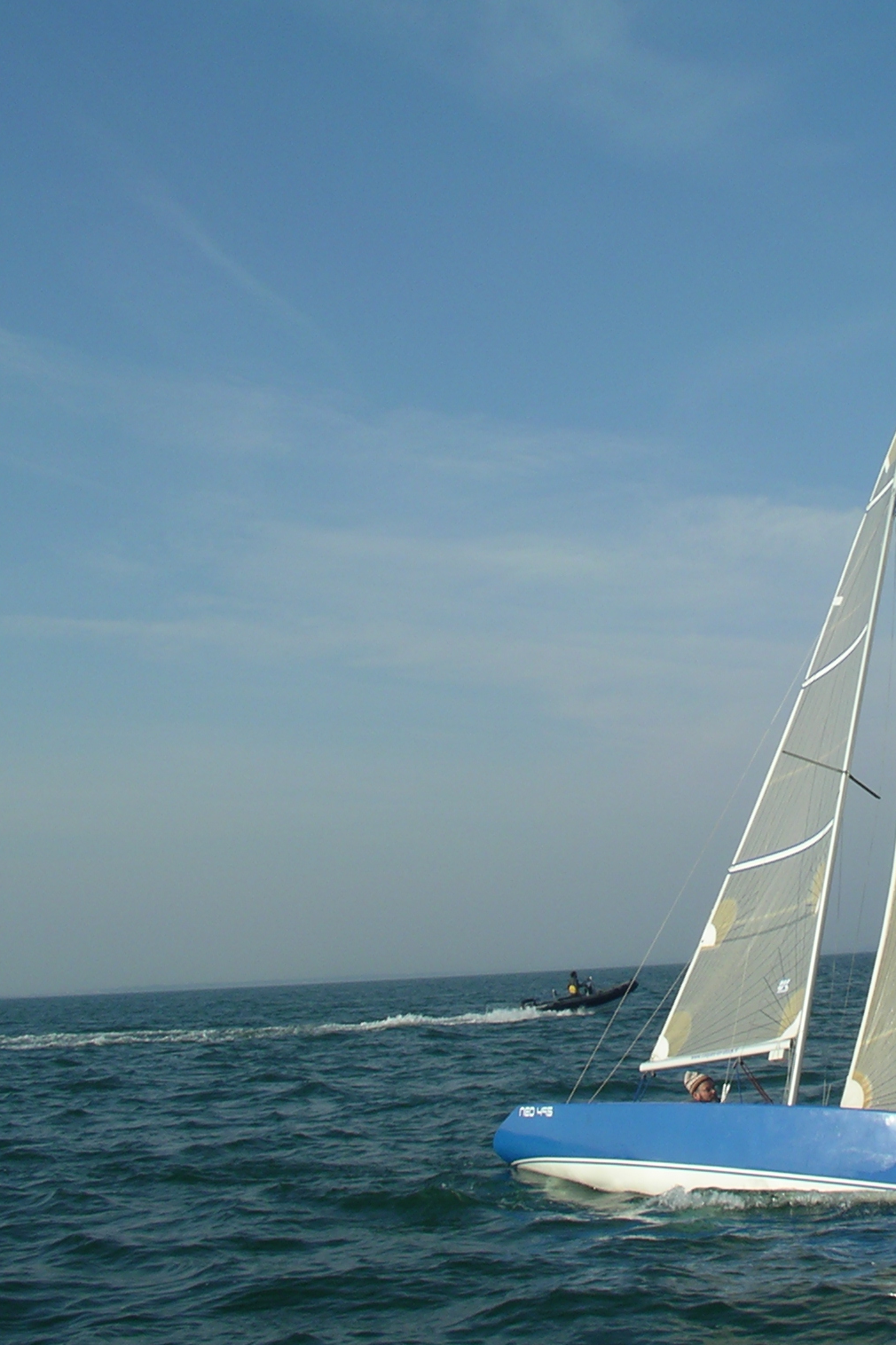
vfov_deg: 38.2
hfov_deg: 25.2
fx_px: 1942
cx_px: 801
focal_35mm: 52
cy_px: 672
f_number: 6.9
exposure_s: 1/250
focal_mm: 5.7
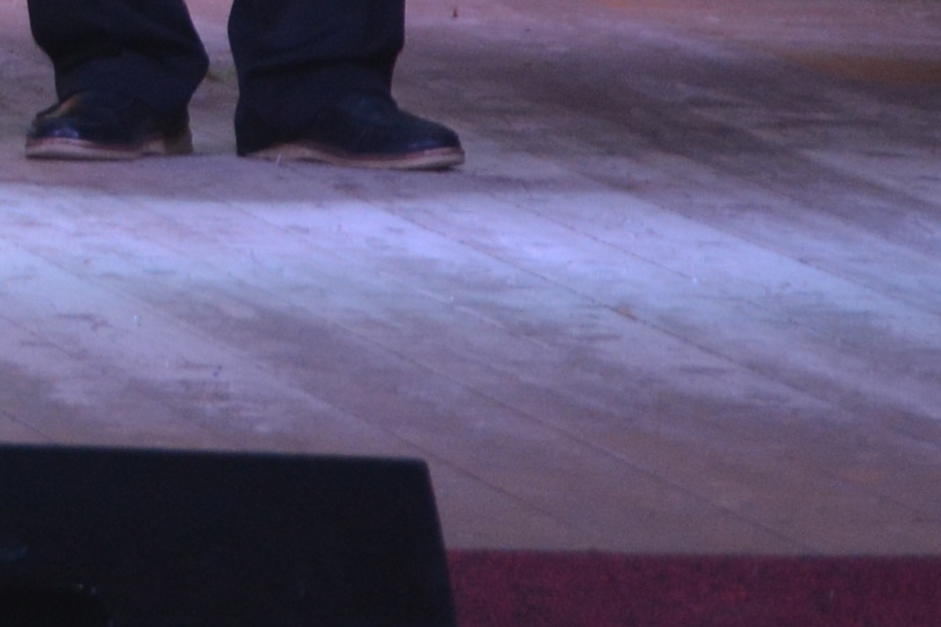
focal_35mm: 788
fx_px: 20592
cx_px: -1262
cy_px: -912
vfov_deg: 1.7
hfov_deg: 2.6
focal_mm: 80
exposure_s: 1/60
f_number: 5.3
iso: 500
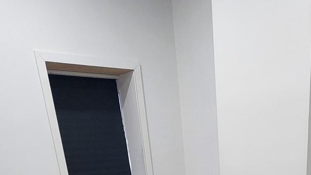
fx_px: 338
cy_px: 314
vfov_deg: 20.6
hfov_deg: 48.0
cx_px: 222
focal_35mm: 41
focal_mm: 2.2
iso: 400
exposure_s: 1/60
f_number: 2.2
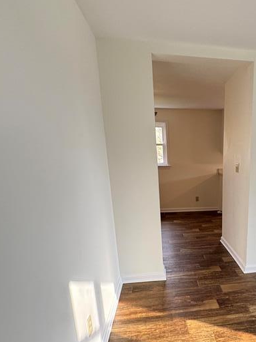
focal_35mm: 28
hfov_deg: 46.2
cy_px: 234
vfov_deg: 61.6
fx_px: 276
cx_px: 217
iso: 200
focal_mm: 2.22
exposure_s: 1/60
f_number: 2.2
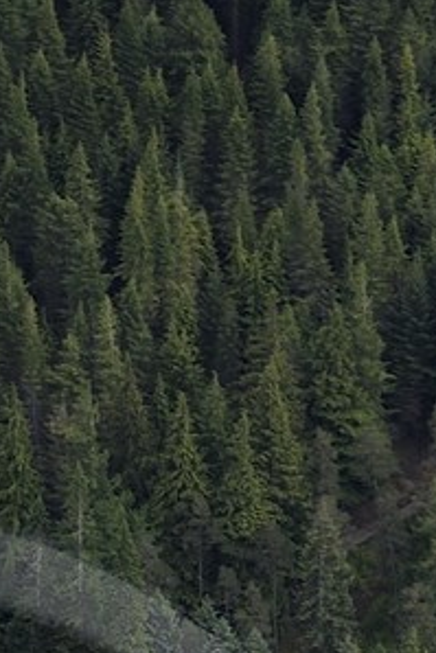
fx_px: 9544
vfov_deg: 3.9
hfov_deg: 2.6
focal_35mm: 526
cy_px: 1190
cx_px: -188
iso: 400
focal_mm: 98
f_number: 4.5
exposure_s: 1/800
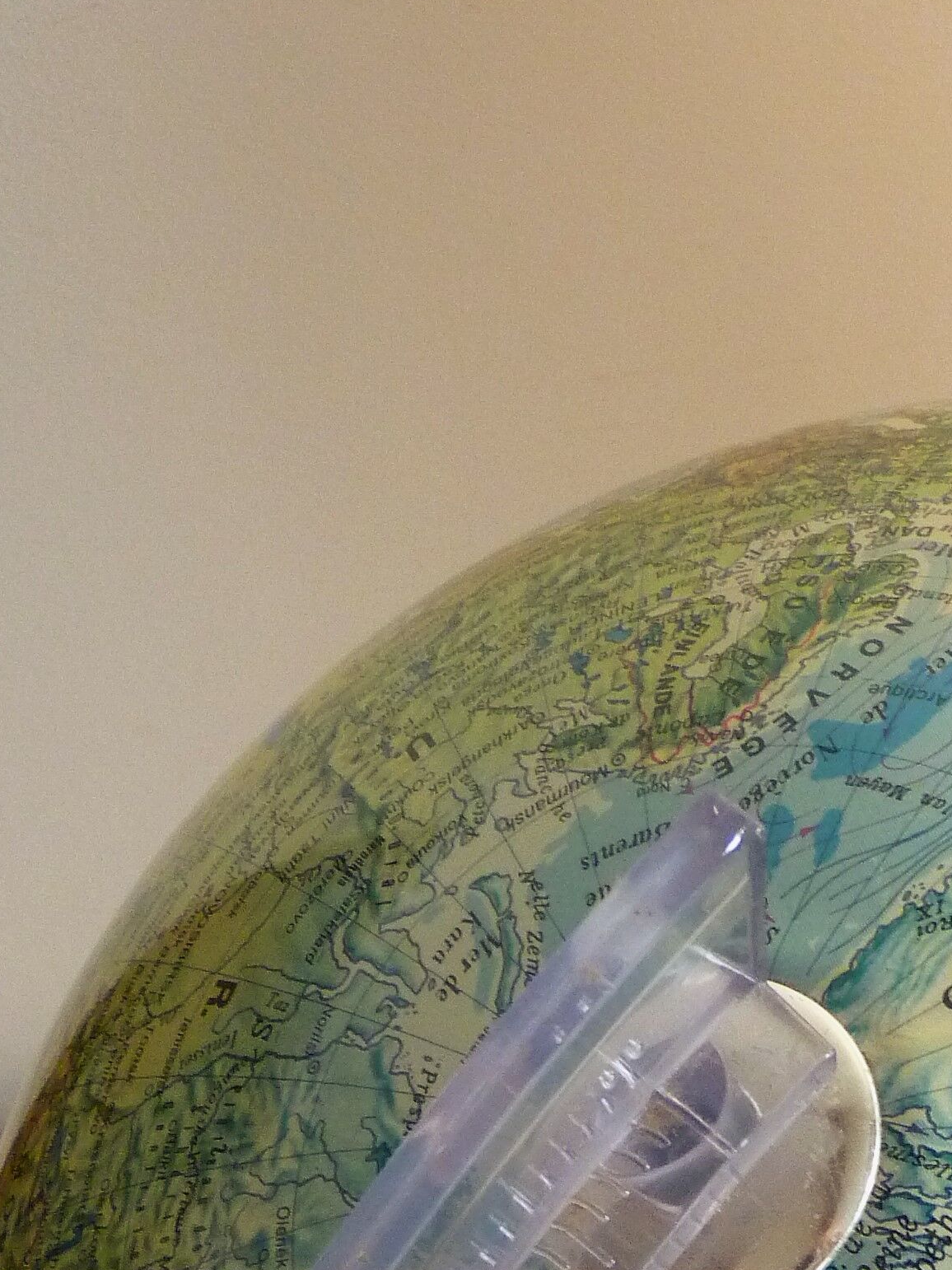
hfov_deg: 15.0
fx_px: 3521
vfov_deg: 19.0
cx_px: 1044
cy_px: 1641
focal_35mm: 96
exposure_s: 1/30
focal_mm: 6.6
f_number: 3
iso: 320
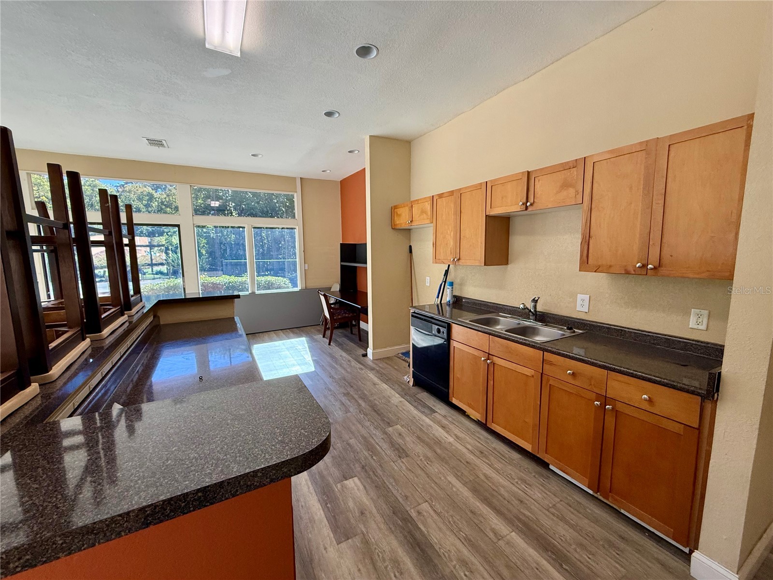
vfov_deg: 85.7
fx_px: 313
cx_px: 386
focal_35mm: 14
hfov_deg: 102.1
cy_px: 290
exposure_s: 1/120
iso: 250
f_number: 2.2
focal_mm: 2.22
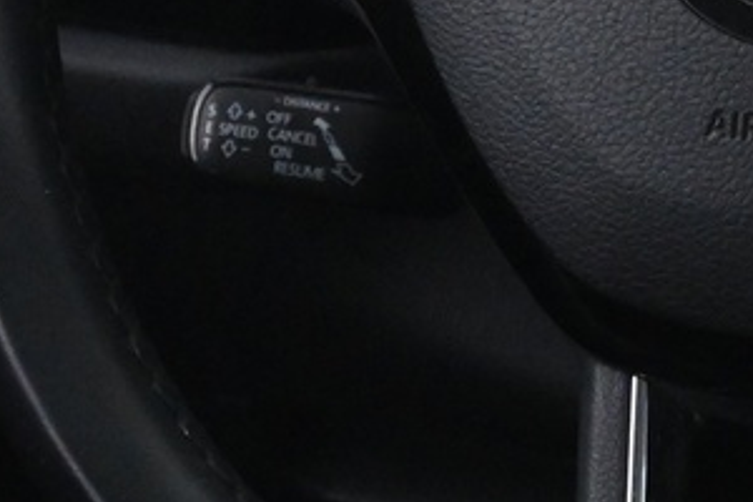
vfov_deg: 6.0
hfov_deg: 9.0
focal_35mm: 227
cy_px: -126
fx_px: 4748
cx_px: 833
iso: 4000
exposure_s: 1/50
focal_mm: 28
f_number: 4.5
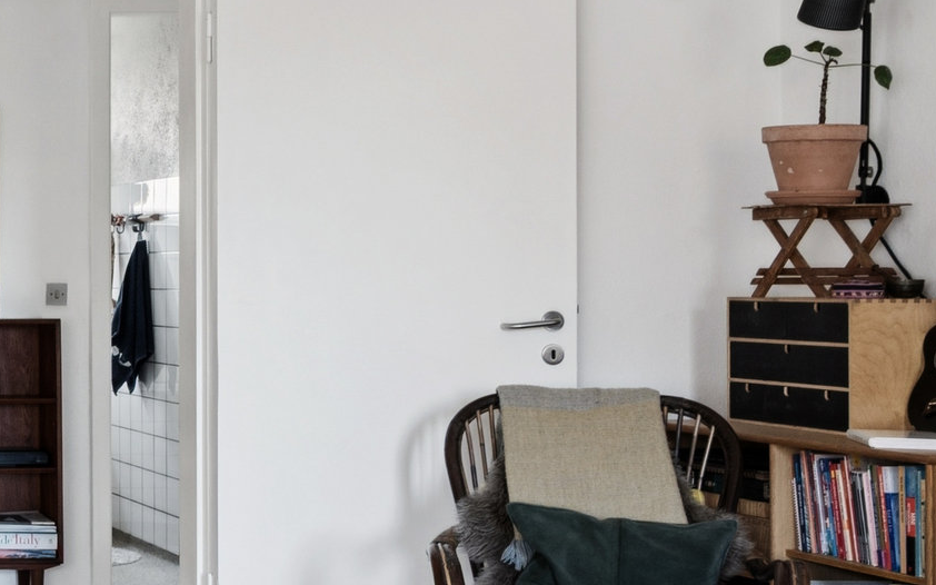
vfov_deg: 18.4
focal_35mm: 71
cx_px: -549
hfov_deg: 22.5
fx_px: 1806
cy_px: 256
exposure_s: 1/13
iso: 640
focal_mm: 19.5
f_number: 9
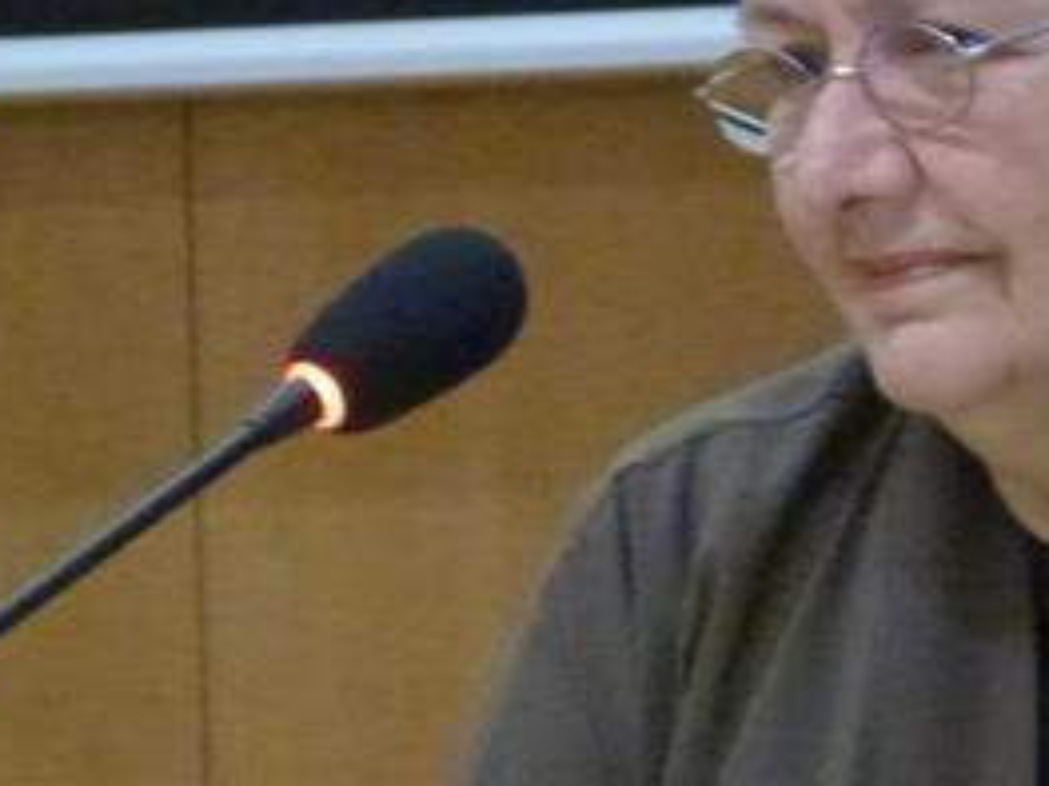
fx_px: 16145
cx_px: 969
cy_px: 275
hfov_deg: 3.7
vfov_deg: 2.8
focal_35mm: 533
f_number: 3.9
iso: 1600
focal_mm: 39.5
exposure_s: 1/15
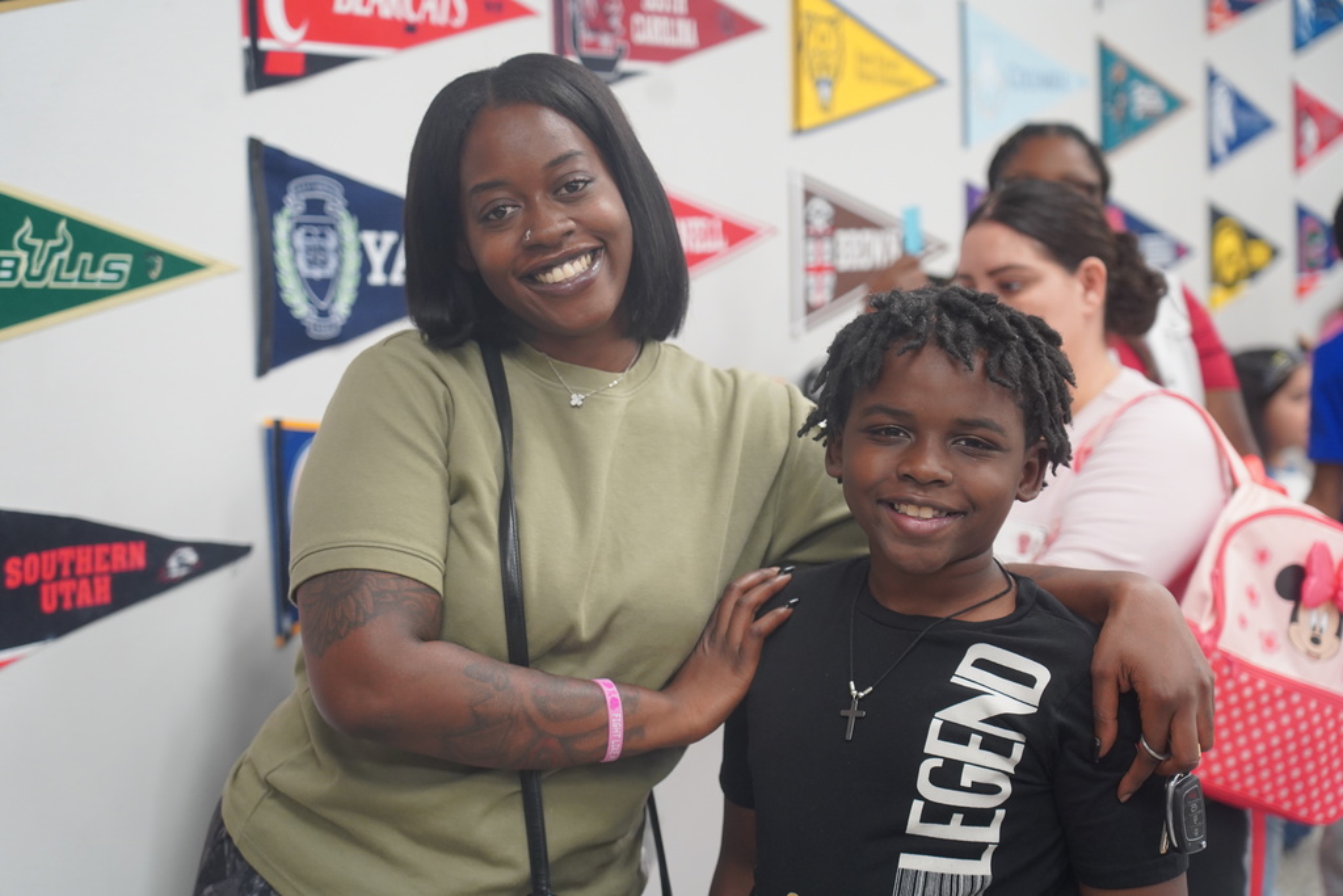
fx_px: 2910
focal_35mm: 78
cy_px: 448
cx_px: 672
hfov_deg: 26.0
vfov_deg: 17.5
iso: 2000
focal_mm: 78
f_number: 4
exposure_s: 1/160
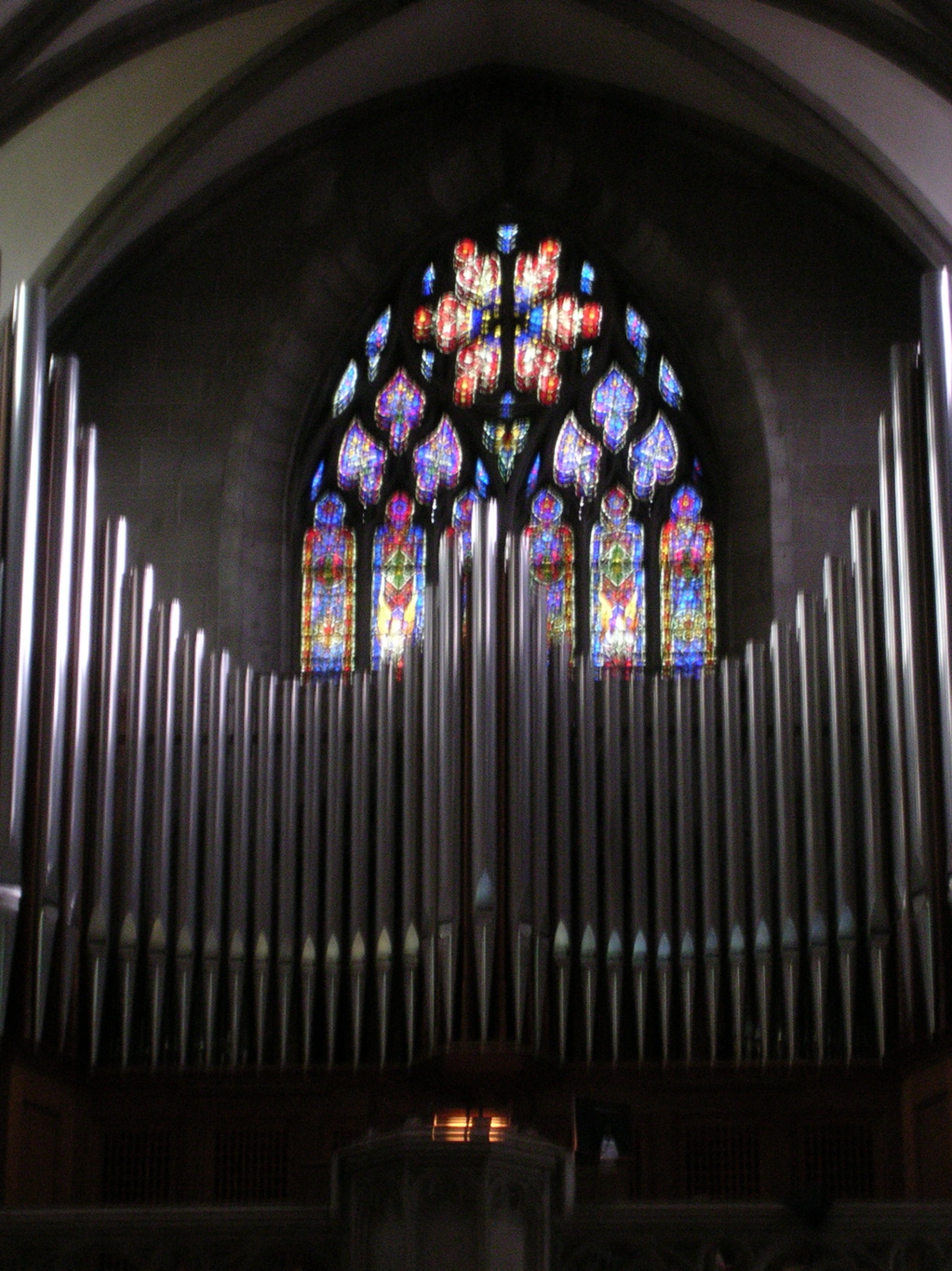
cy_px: 636
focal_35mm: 115
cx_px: 476
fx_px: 4219
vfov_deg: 17.1
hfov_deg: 12.9
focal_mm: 17.4
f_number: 4.9
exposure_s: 1/1.8
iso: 400
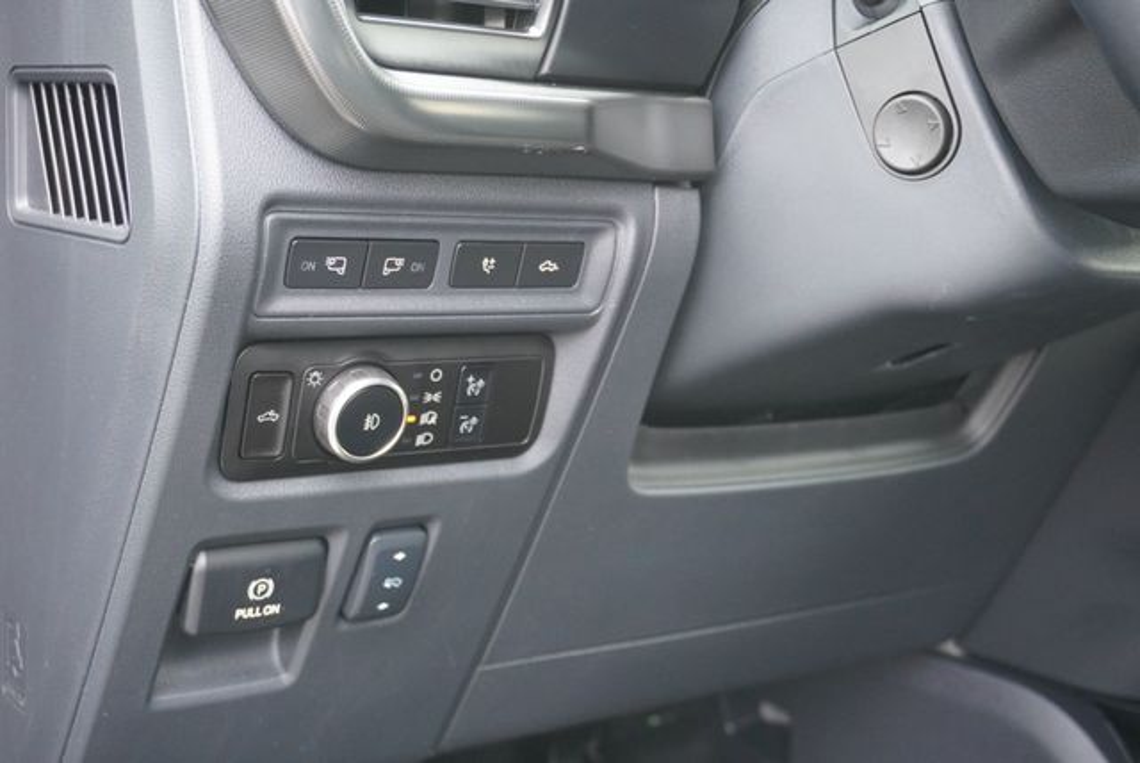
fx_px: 1569
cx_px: 570
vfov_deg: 27.3
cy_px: 382
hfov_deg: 39.9
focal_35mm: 50
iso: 2500
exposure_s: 1/160
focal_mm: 33
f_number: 5
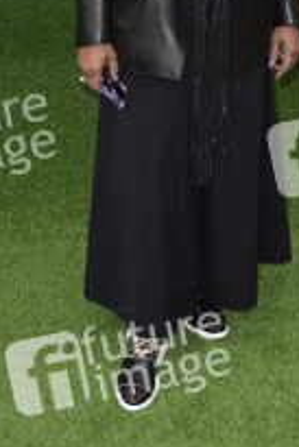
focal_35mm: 86
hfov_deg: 15.9
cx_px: 182
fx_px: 1070
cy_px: 37
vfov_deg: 23.0
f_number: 6.3
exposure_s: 1/250
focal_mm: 44
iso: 640
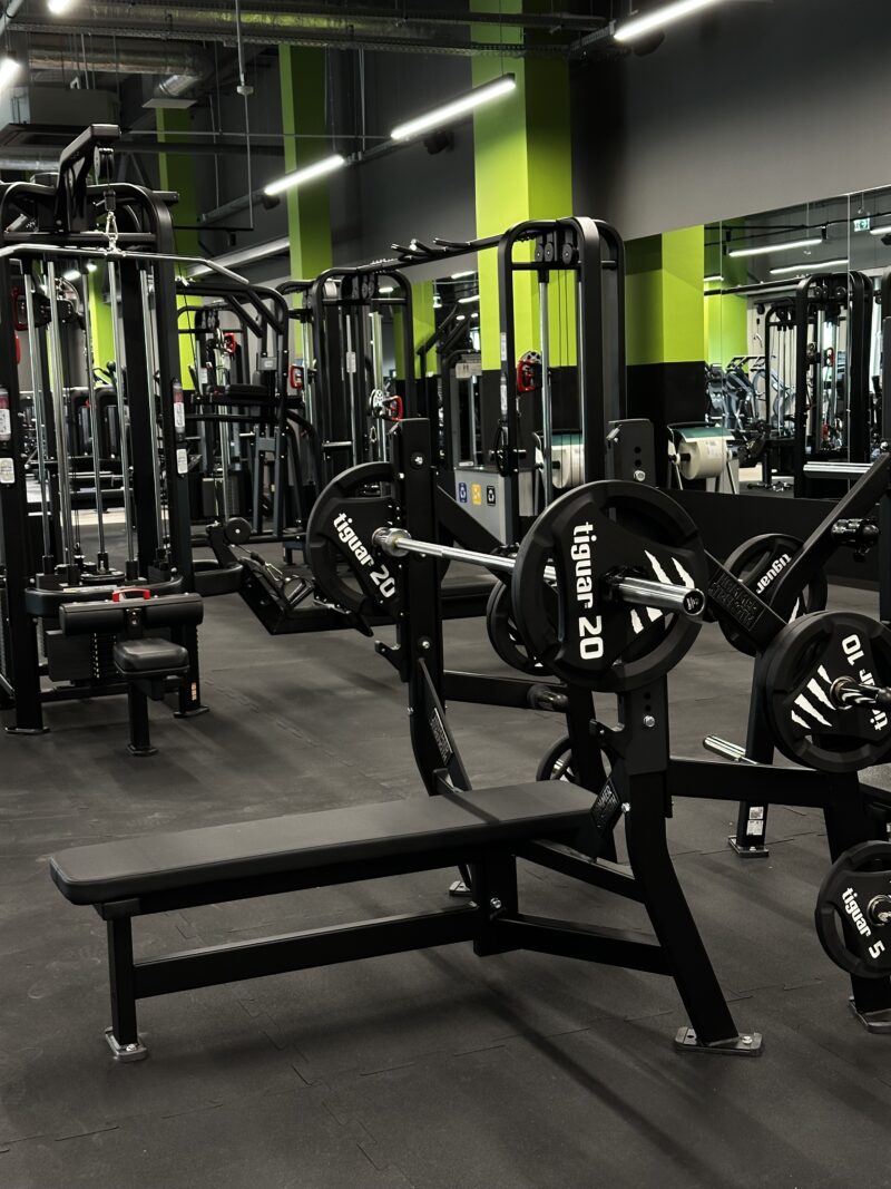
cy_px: 594
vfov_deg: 39.7
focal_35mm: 48
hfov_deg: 30.3
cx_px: 446
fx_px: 1648
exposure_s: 1/33
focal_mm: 6.86
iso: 160
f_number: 1.78
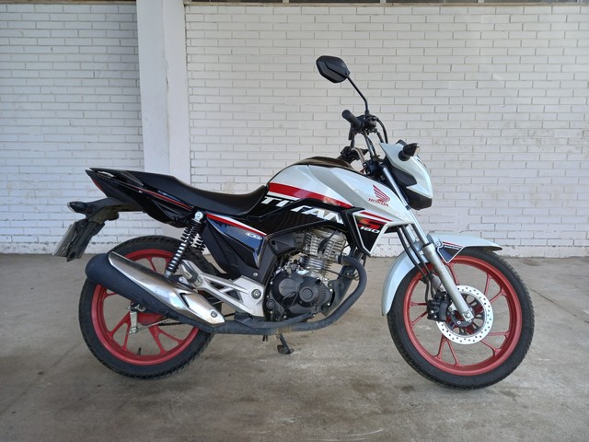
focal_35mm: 25
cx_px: 294
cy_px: 221
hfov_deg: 69.4
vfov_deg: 54.9
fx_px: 425
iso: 50
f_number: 2
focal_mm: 4.6
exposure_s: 1/120
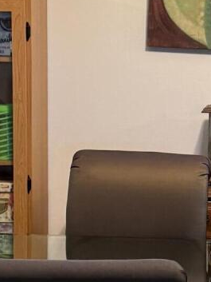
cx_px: 179
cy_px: 174
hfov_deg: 10.9
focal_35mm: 136
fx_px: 1105
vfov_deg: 14.5
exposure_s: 1/60
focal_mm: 6.76
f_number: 1.78
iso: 250
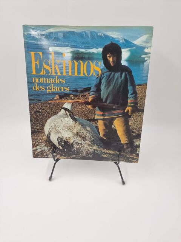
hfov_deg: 56.8
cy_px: 121
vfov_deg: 71.6
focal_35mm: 24
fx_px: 167
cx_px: 90
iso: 50
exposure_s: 1/120
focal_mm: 6.7
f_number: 1.8
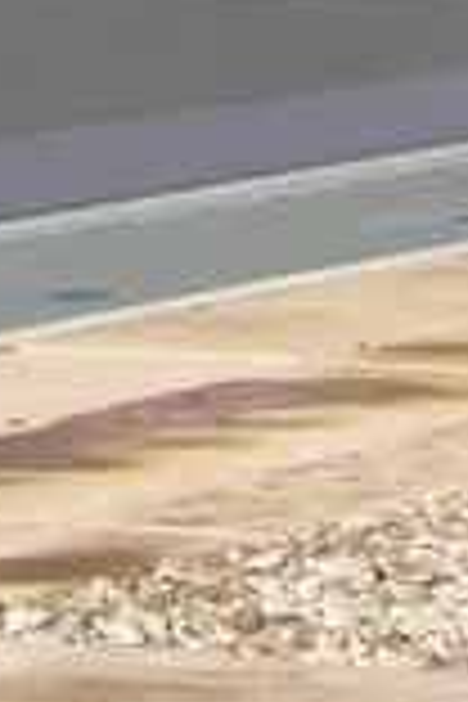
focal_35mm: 280
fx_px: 5460
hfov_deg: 4.8
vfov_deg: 7.1
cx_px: -540
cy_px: -657
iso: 50
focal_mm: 8.9
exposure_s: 1/153
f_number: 5
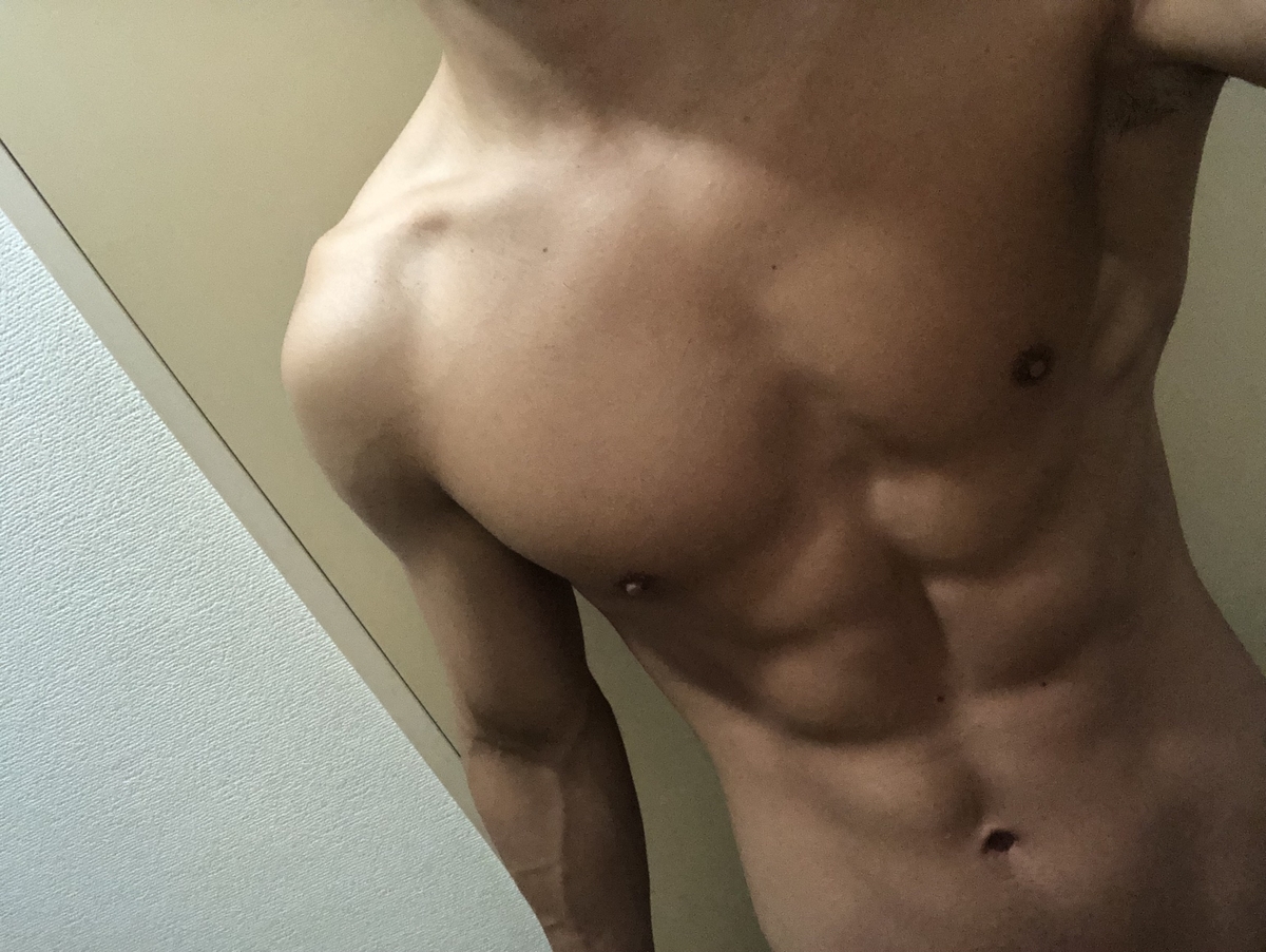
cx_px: 633
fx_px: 1171
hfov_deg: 56.8
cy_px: 476
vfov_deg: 44.2
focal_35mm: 32
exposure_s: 1/50
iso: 320
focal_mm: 2.87
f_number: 2.2
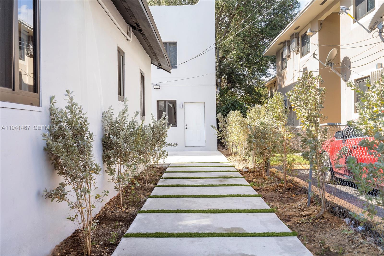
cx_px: 192
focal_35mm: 35
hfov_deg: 54.4
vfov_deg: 37.8
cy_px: 128
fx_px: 373
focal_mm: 35
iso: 640
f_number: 8
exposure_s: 1/250
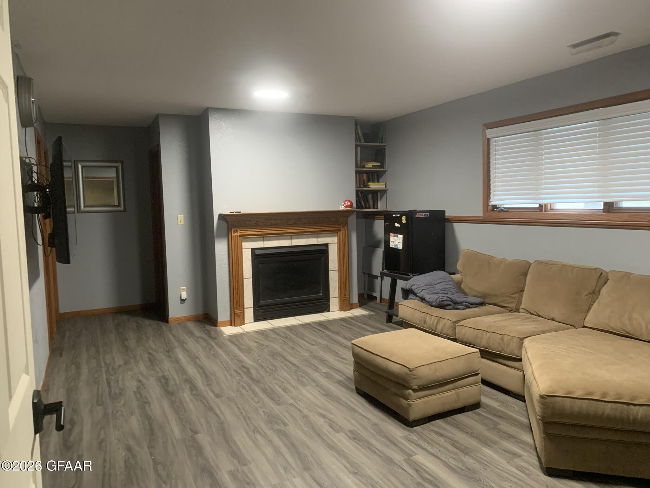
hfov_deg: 67.3
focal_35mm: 26
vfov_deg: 53.1
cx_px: 325
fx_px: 488
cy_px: 244
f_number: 1.8
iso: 400
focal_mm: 4.25
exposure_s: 1/40
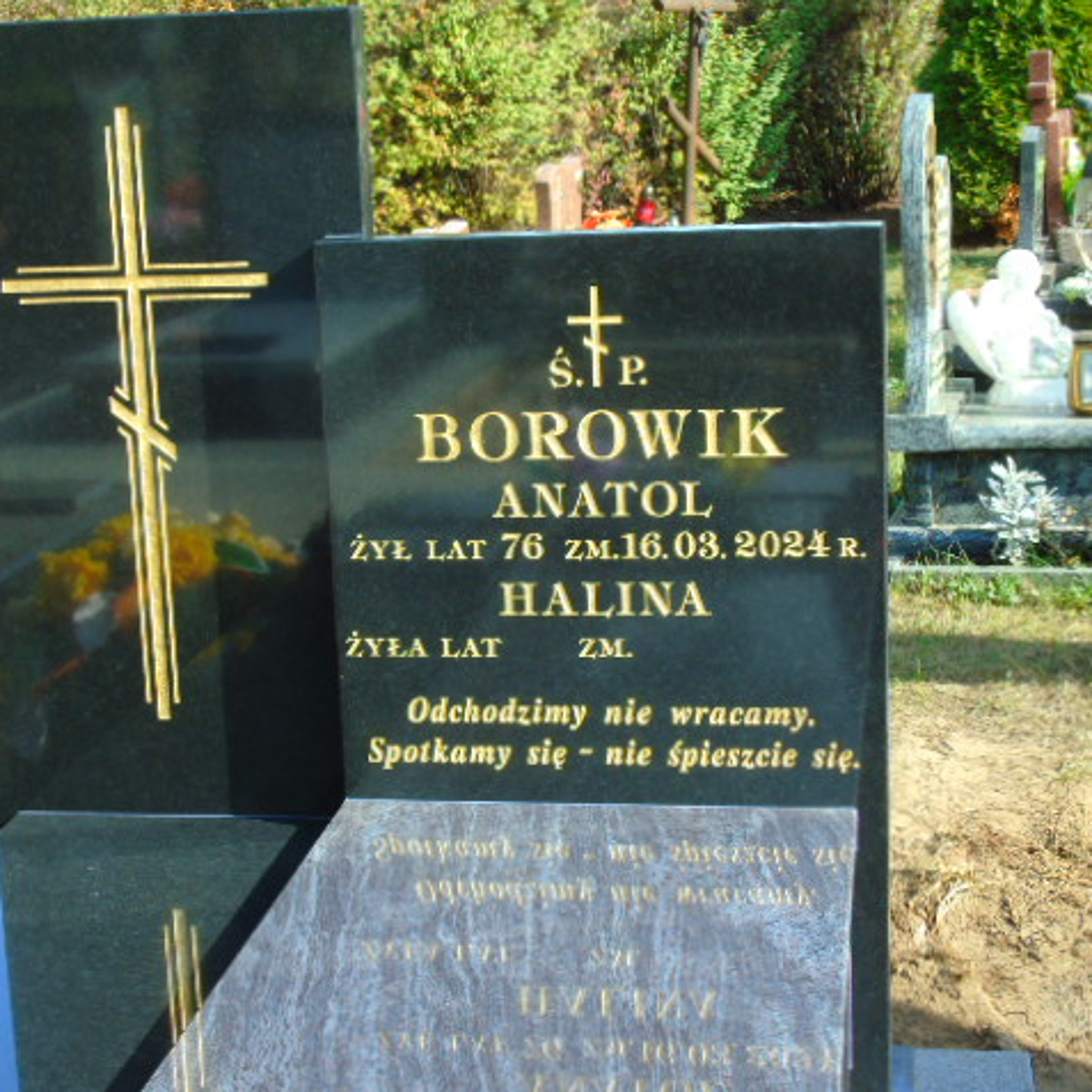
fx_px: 2284
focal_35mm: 64
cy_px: 547
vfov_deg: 26.9
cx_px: 472
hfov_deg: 26.9
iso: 80
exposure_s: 1/125
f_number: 4.3
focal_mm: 9.6
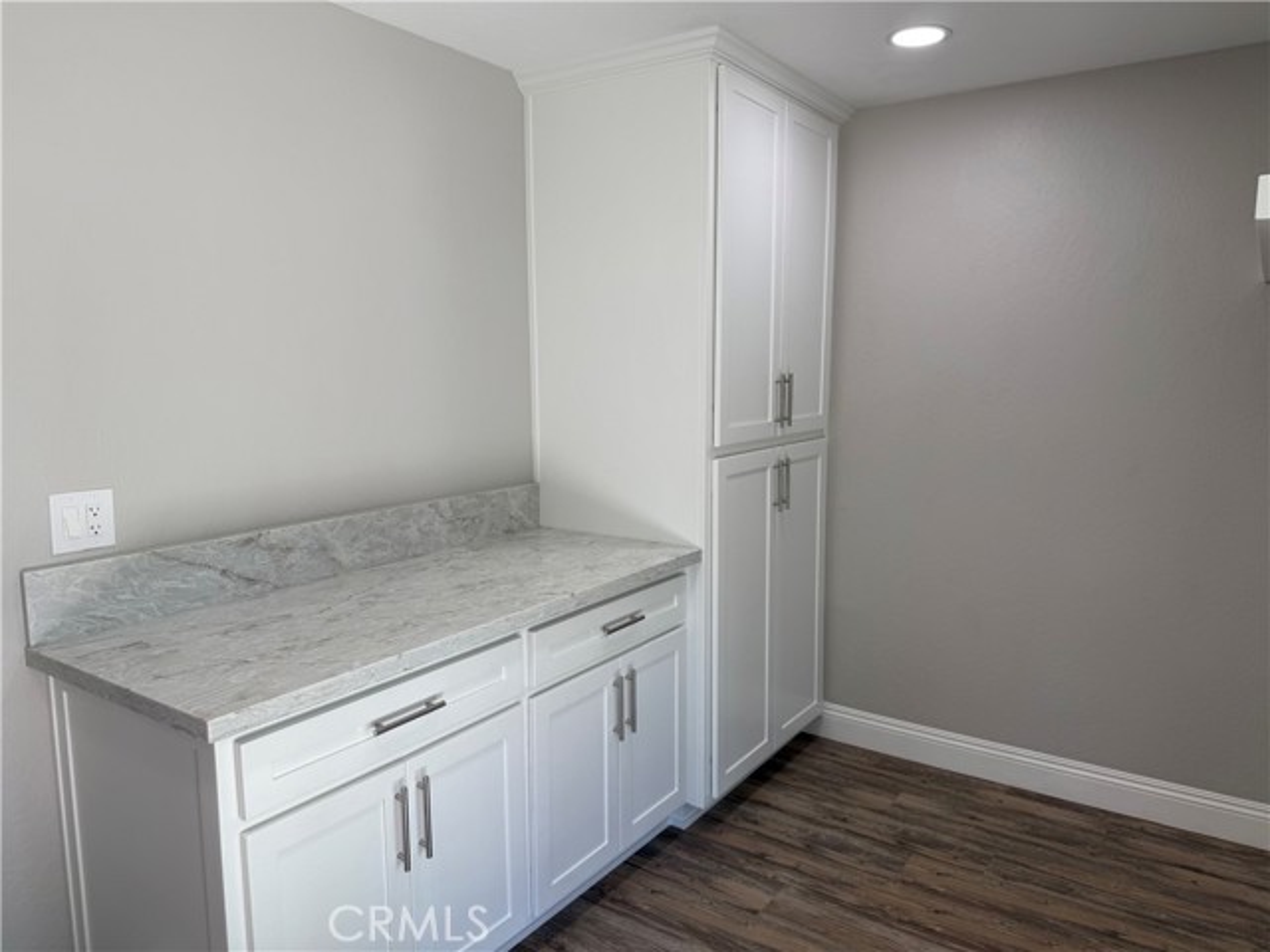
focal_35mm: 24
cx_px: 635
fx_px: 881
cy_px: 476
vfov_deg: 56.8
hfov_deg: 71.6
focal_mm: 6.76
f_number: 1.78
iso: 64
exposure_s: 1/153
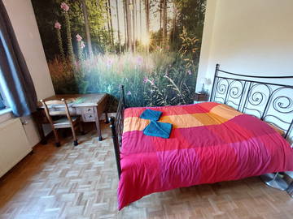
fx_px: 110
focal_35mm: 13
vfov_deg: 89.9
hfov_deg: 106.2
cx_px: 146
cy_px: 110
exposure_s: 1/33
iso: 400
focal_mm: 1.74
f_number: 2.2
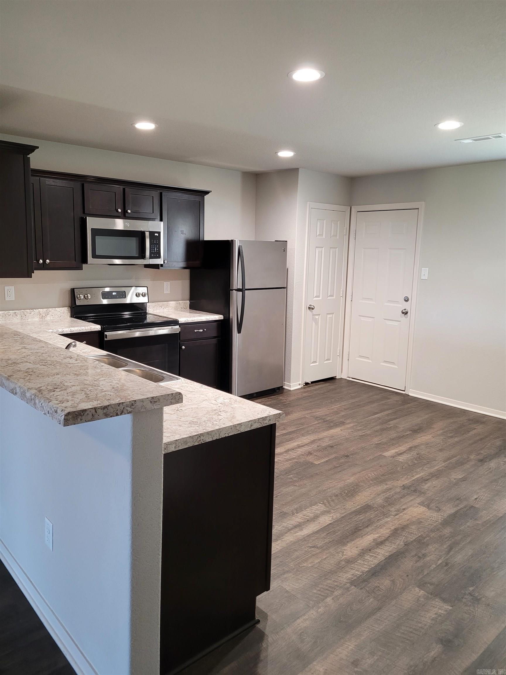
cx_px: 253
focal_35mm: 26
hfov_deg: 53.1
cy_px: 338
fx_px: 507
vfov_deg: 67.3
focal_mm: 5.4
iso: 320
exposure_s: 1/40
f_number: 1.8
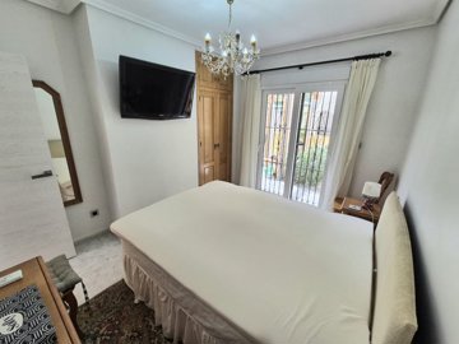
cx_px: 230
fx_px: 172
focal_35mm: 13
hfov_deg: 106.2
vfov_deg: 89.9
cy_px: 172
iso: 100
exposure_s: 1/100
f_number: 2.2
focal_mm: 2.2
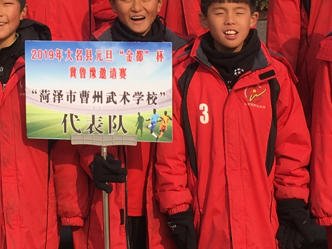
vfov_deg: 13.2
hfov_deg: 17.4
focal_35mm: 112
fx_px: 1074
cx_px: 62
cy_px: 45
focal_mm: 4.15
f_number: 2.2
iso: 25
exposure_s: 1/999
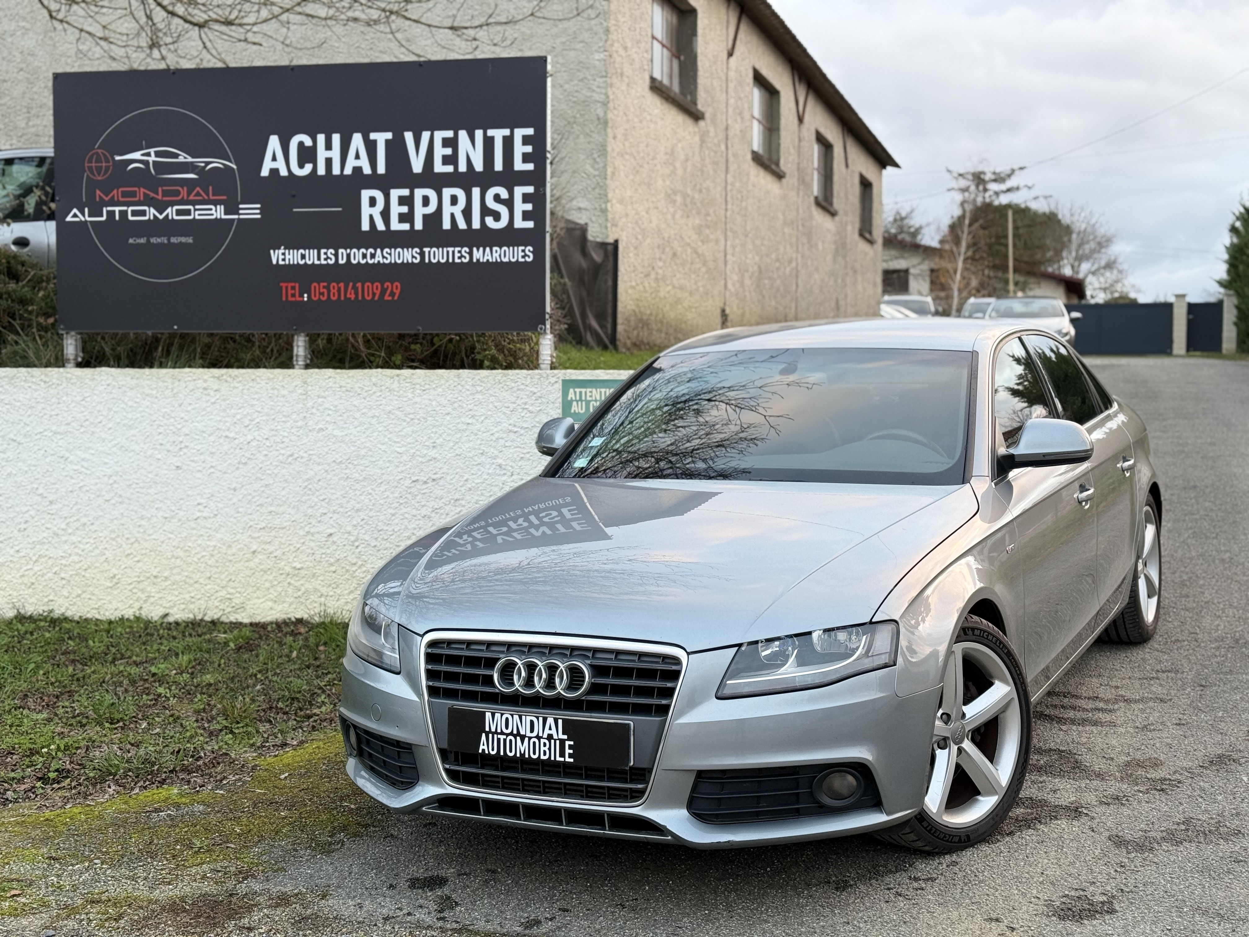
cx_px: 624
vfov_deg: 30.3
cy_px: 468
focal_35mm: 48
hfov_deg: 39.7
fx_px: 1732
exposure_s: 1/121
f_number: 1.78
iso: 64
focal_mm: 6.76
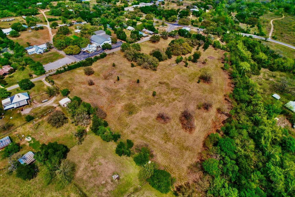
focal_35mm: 22
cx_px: 148
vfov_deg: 57.2
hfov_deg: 78.6
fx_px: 180
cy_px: 98
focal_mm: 8.38
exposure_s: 1/2000
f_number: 2.8
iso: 110
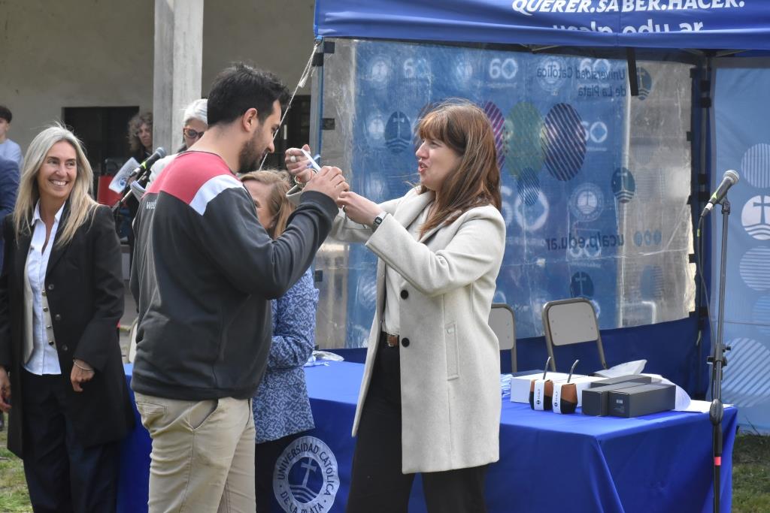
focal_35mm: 93
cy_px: 256
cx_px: 385
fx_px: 1989
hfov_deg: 21.9
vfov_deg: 14.7
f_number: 11
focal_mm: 62
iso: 1600
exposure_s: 1/500
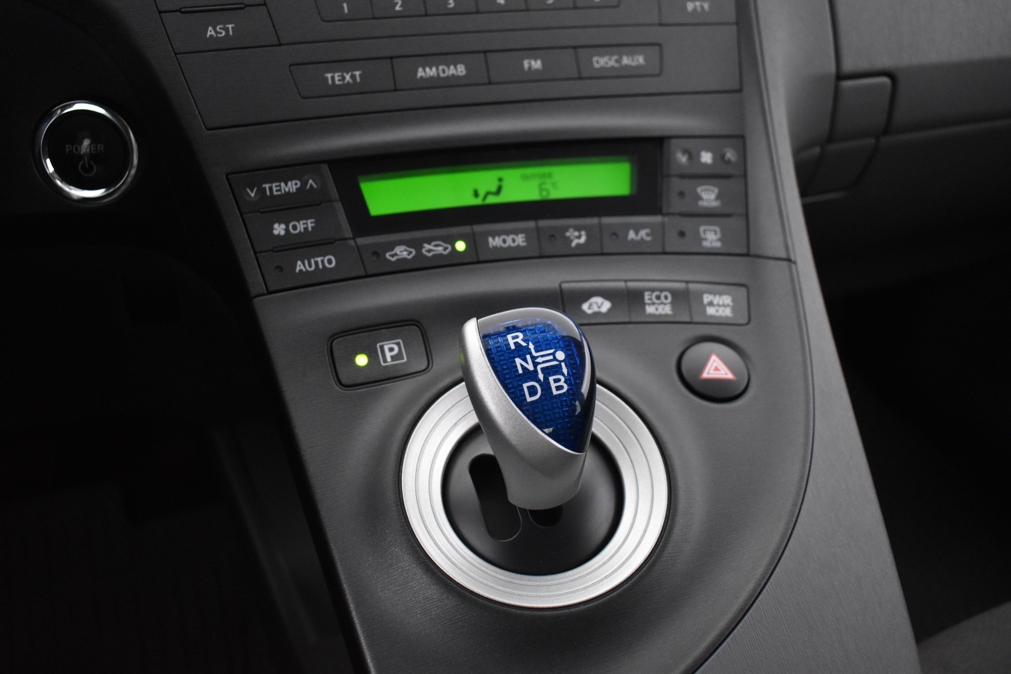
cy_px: 337
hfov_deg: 57.2
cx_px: 506
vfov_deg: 40.0
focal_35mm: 33
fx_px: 927
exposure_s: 1/30
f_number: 3.8
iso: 2500
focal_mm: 22
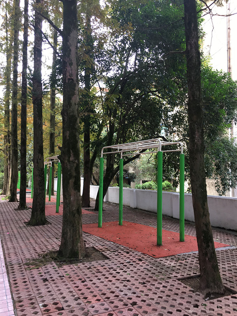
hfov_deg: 48.2
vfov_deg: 61.7
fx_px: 265
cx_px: 118
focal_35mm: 29
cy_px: 158
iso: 32
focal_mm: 4.15
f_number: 2.2
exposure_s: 1/50
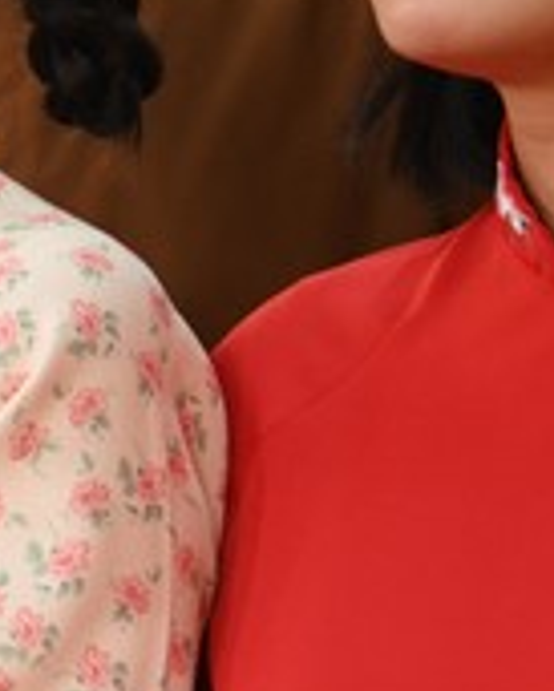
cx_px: -154
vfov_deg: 4.5
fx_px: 8744
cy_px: 445
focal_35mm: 427
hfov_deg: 3.6
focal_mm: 120
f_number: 4.5
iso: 1600
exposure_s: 1/160
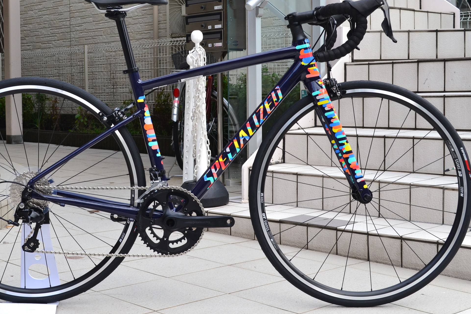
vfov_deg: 22.2
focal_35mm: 61
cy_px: 135
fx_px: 798
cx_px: 196
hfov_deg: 32.8
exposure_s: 1/60
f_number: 8
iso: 400
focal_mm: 34
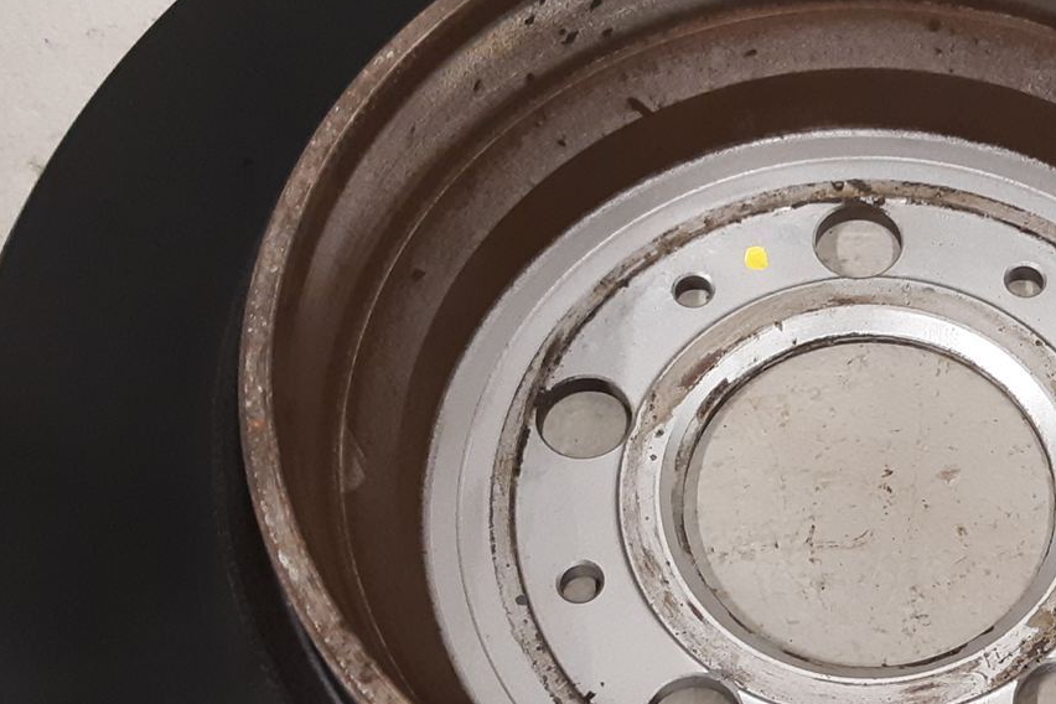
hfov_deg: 29.8
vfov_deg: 20.9
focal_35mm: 65
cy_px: 465
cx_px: 931
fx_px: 1907
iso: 200
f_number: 1.7
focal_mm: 3.93
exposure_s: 1/50
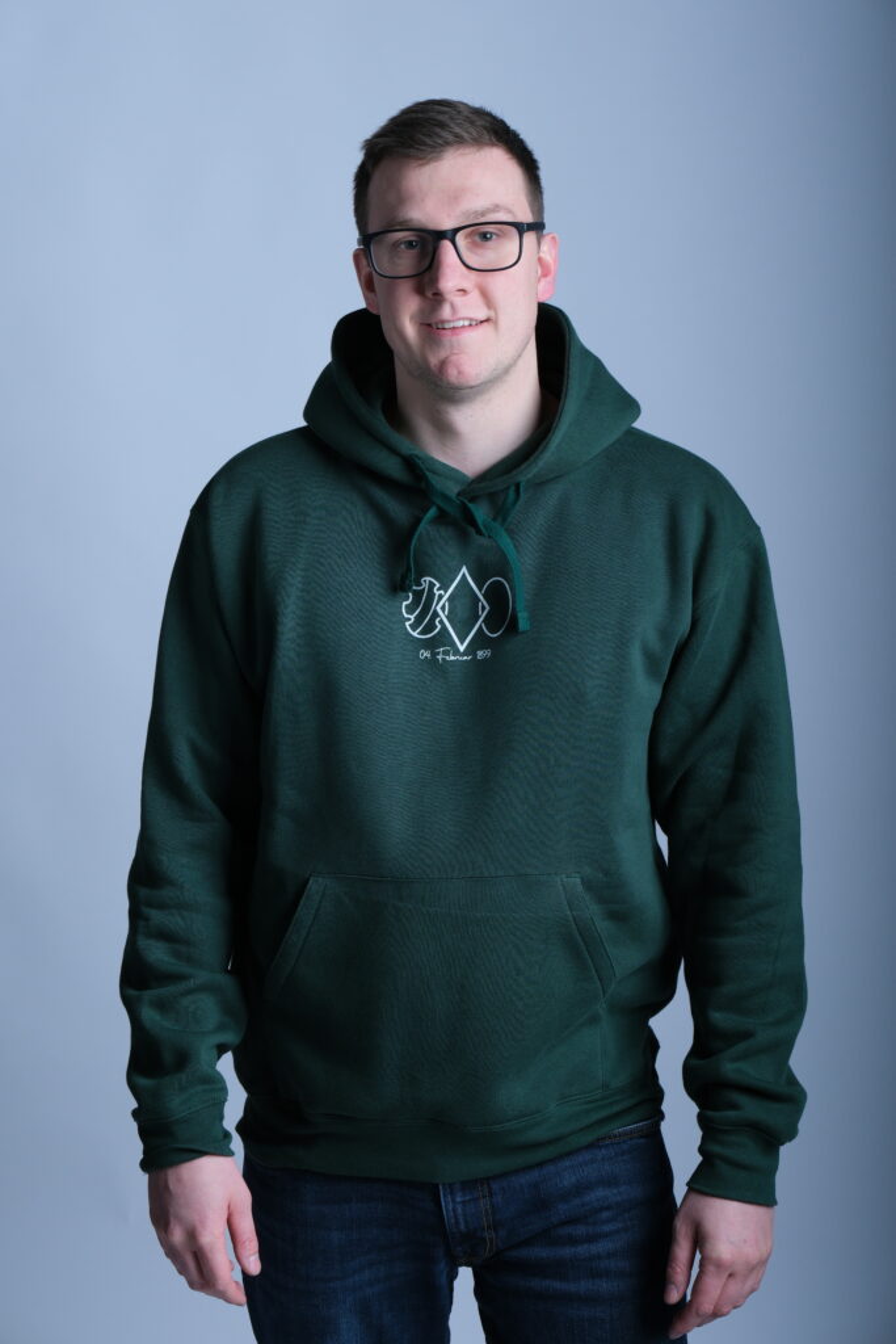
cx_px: 448
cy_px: 672
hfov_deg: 18.2
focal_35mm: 75
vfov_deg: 27.0
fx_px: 2799
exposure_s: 1/250
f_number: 8
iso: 400
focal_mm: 50
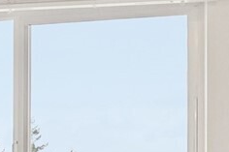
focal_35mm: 115
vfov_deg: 11.3
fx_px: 731
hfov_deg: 16.2
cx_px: -121
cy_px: 238
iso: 1600
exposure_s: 1/160
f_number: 8
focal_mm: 16
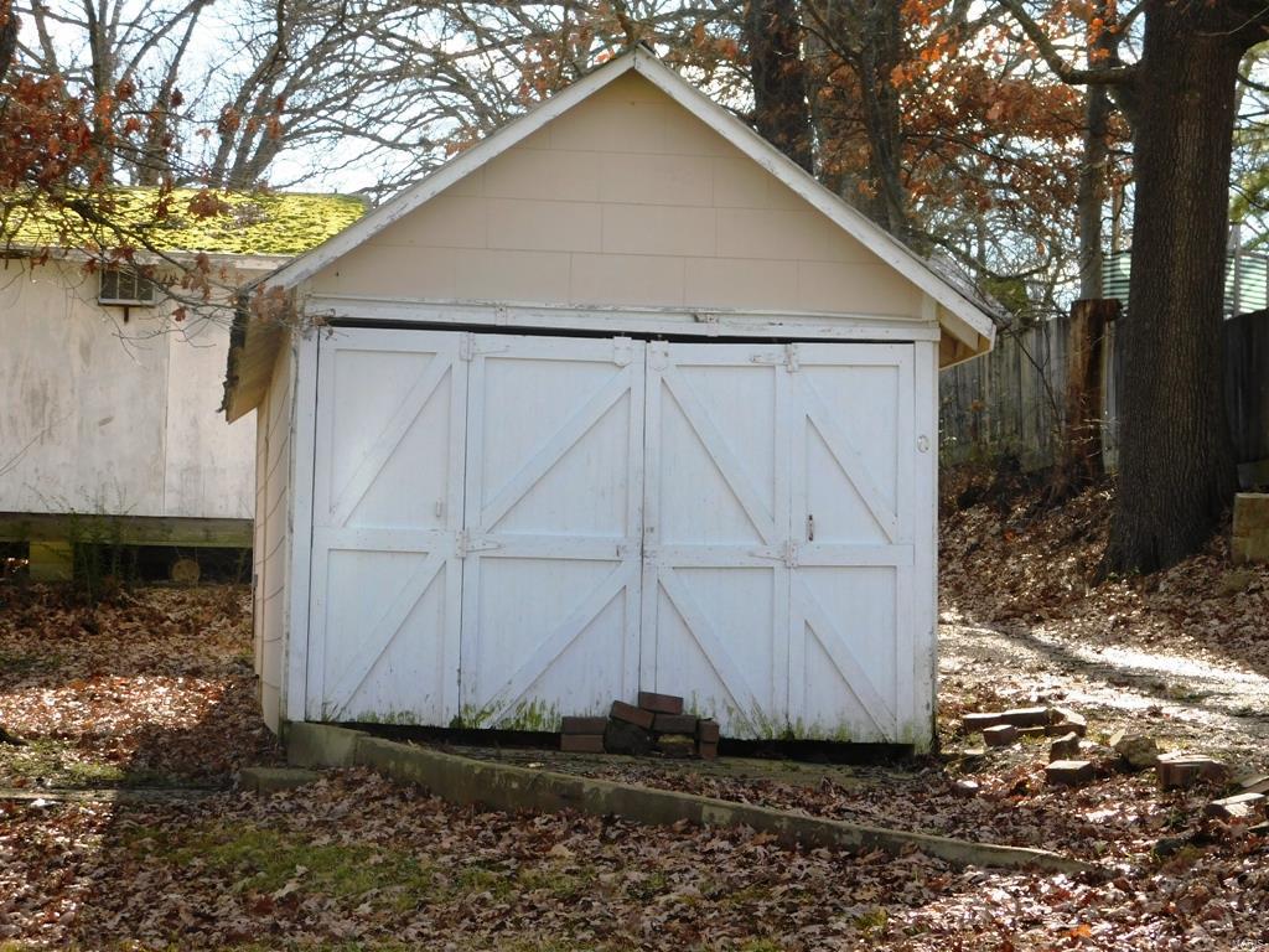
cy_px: 476
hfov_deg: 19.8
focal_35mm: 99
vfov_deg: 14.9
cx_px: 634
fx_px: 3629
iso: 125
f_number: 4.6
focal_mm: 17.6
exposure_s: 1/320
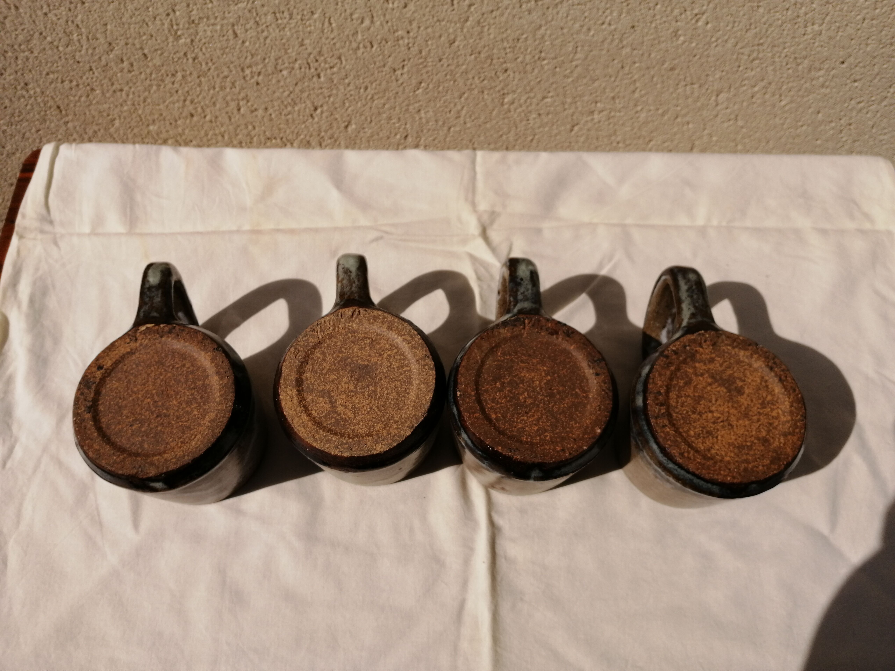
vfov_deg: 51.4
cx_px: 448
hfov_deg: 65.3
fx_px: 698
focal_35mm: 27
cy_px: 336
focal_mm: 3.95
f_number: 1.8
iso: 50
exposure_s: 1/4808
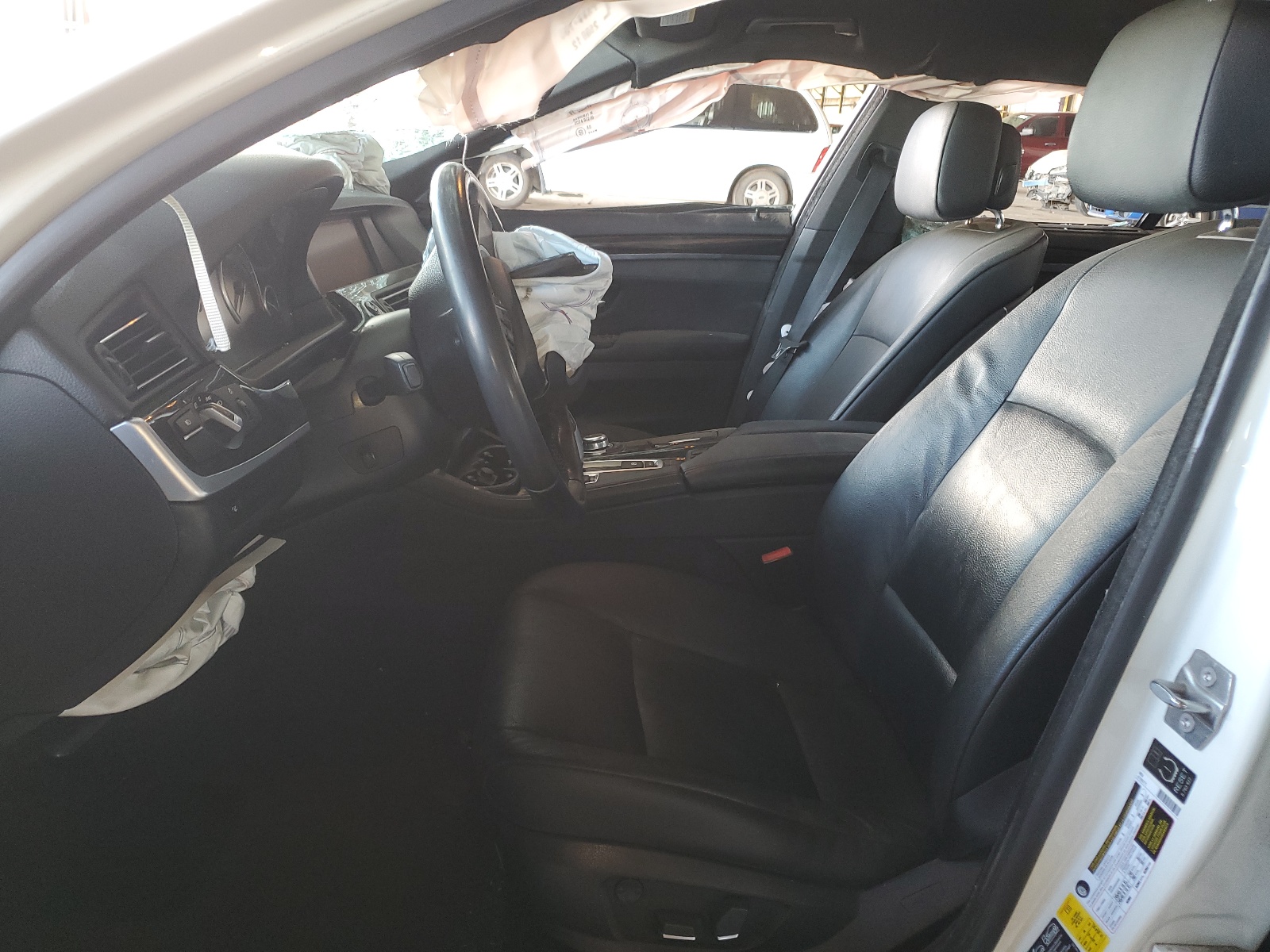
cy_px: 476
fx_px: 954
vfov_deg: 53.1
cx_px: 635
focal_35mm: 26
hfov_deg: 67.3
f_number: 1.5
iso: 101
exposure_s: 1/60.2
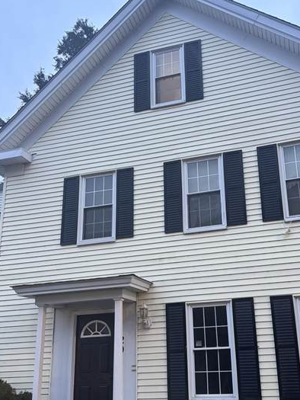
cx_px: 179
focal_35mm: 38
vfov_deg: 48.7
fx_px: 439
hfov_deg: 37.6
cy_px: 240
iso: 400
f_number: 1.6
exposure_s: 1/40
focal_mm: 5.96
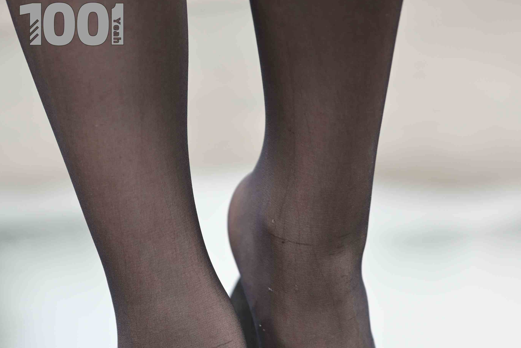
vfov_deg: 4.1
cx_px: 289
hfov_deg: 6.1
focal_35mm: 337
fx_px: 4877
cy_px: 423
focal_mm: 200
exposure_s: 1/320
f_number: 4
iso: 200
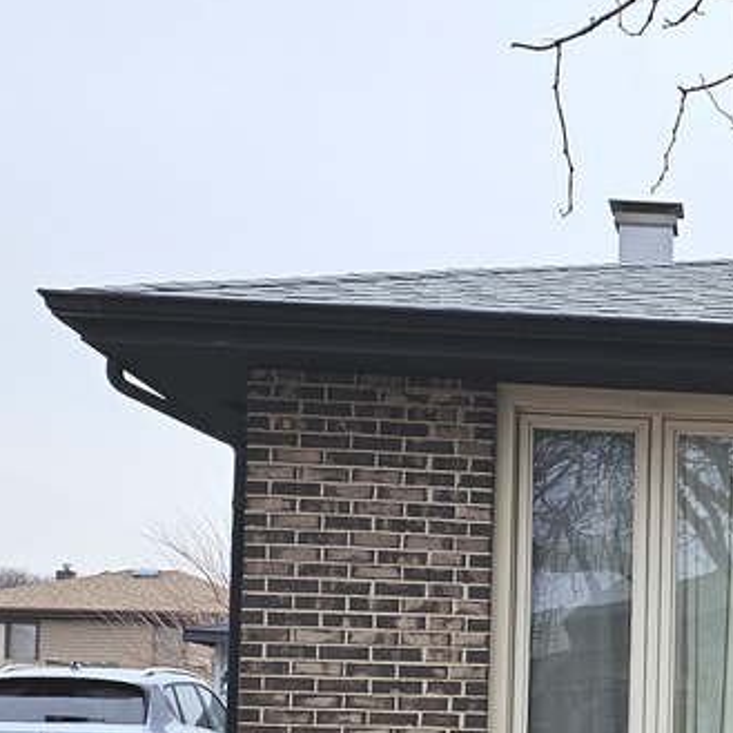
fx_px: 2132
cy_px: 653
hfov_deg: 18.3
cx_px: 925
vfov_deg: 19.2
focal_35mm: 89
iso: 12
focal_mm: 6.3
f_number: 1.7
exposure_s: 1/120
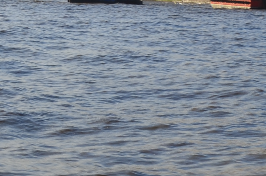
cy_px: -56
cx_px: 314
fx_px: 1224
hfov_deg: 12.1
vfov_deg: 8.1
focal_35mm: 166
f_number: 11
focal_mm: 24
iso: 100
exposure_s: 1/160
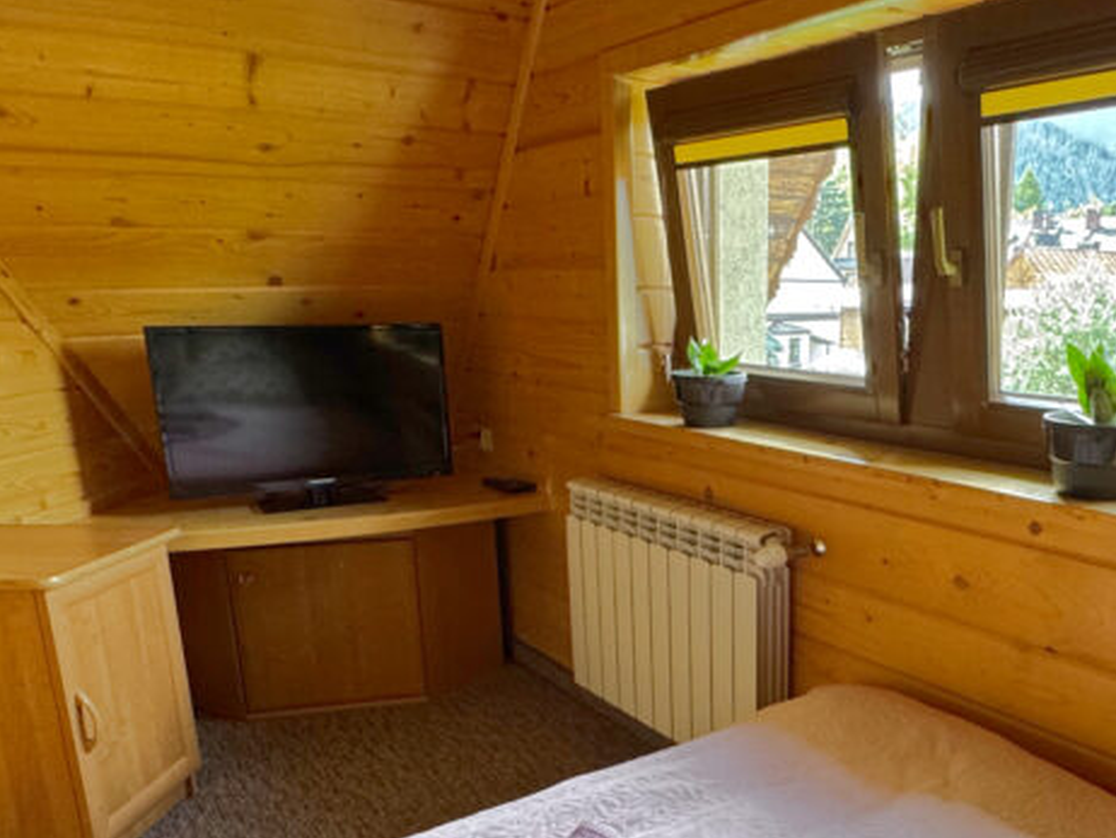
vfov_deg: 44.7
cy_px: 568
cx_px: 768
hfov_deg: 56.7
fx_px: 1000
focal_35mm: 31
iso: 250
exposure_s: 1/99
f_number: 2.2
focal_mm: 2.2
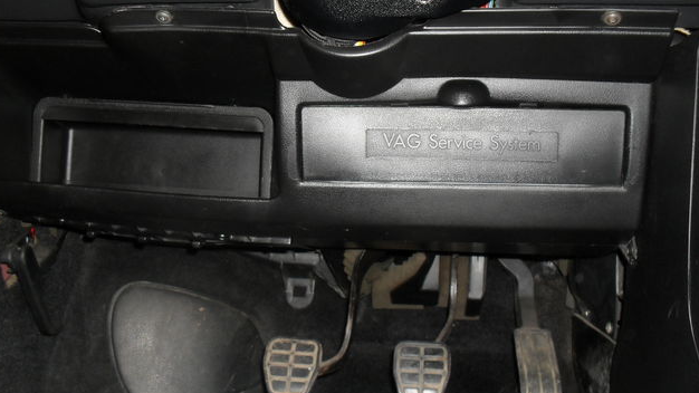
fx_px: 723
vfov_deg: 30.4
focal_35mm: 39
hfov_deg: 51.6
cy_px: 195
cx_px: 344
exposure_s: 1/45
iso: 200
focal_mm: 6.3
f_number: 3.2
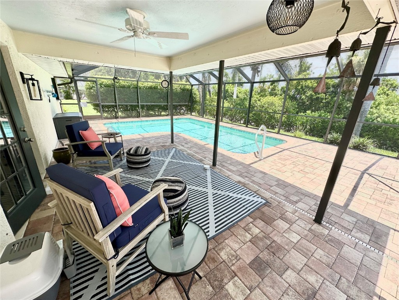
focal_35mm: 14
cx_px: 200
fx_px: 161
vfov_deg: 85.7
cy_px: 150
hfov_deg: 102.1
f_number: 2.2
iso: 40
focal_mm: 2.22
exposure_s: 1/658
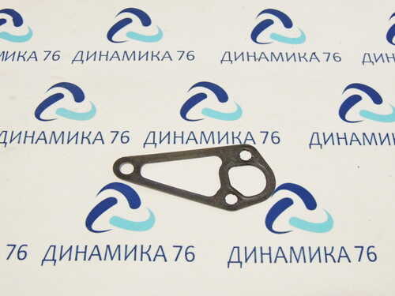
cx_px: 198
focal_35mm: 60
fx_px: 685
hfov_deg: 32.2
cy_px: 148
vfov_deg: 24.4
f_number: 3.7
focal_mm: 10.7
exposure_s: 1/30
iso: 400
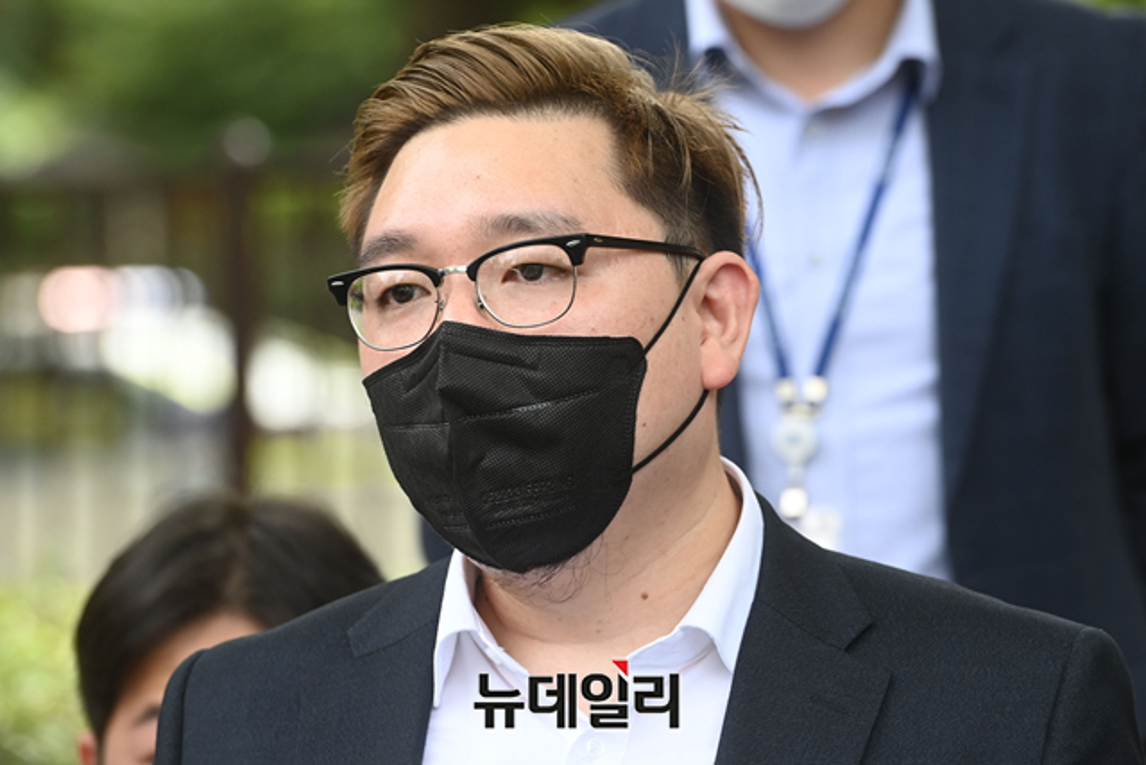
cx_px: 573
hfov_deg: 10.3
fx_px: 6368
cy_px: 382
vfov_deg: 6.9
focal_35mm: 200
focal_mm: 200
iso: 1250
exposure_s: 1/800
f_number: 6.3
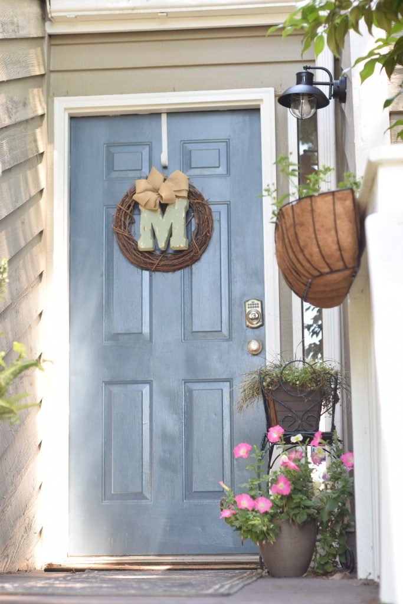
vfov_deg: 27.0
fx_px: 1259
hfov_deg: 18.2
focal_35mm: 75
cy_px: 302
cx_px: 202
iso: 400
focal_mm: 50
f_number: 3.2
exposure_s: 1/160
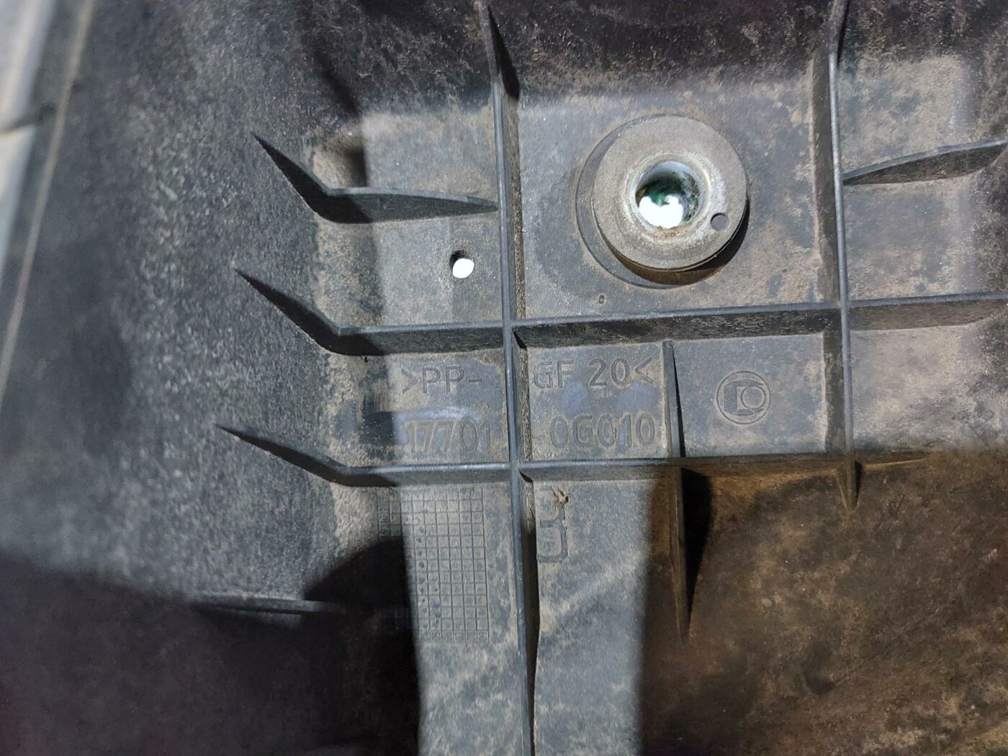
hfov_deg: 69.4
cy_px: 378
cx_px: 504
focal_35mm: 25
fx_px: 728
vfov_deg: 54.9
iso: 400
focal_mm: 5.23
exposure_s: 1/25
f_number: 1.8
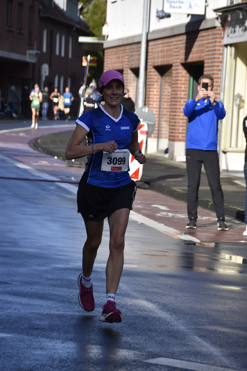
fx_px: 2005
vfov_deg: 10.5
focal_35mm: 195
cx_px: 124
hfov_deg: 7.0
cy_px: 186
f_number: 6
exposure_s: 1/1250
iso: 400
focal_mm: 130
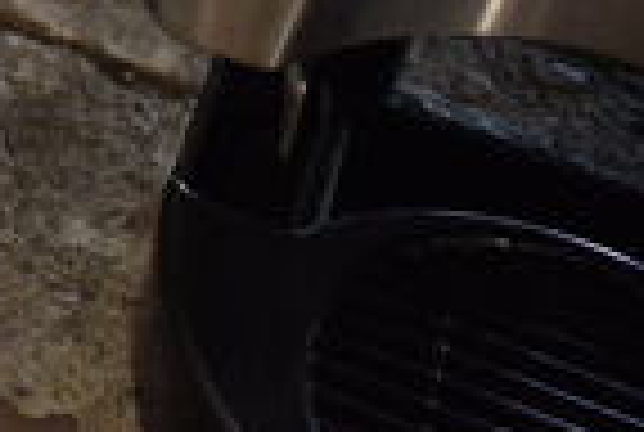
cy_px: -356
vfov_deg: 11.1
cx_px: -482
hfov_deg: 15.5
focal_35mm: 115
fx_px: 2061
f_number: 3.5
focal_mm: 18
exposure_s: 1/30
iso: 720
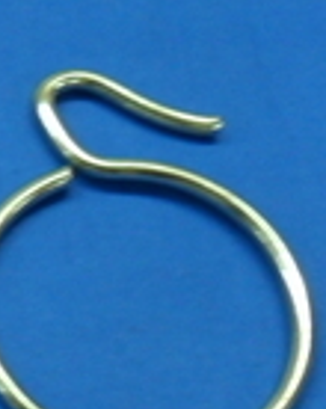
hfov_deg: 10.8
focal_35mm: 131
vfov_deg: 14.7
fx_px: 1583
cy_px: 277
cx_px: -320
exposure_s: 1/4
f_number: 4
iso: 200
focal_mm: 6.6
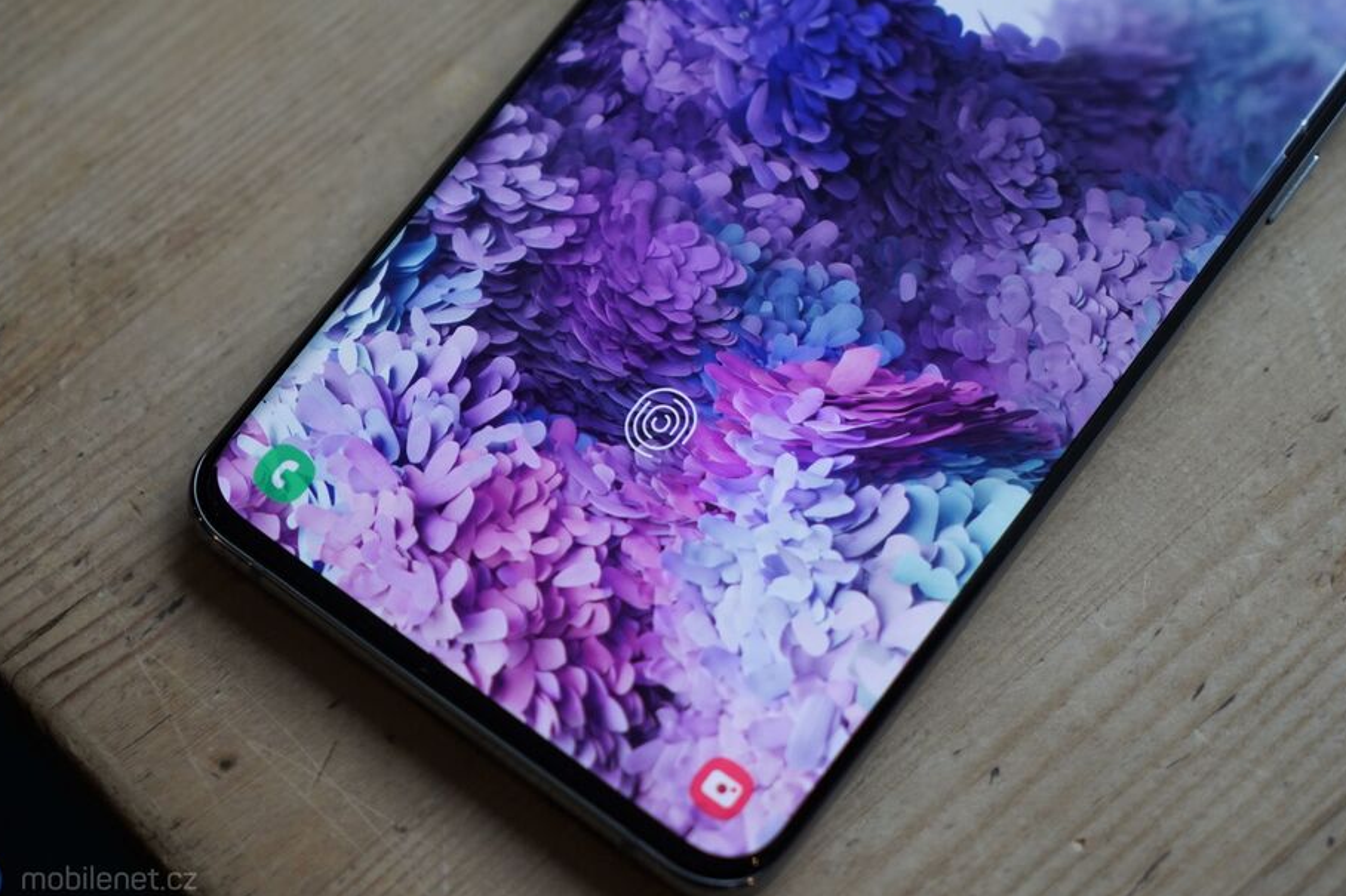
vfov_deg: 18.4
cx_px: 645
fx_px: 2766
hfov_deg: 27.3
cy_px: 450
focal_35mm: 74
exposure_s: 1/100
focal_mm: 70
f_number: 4
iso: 640
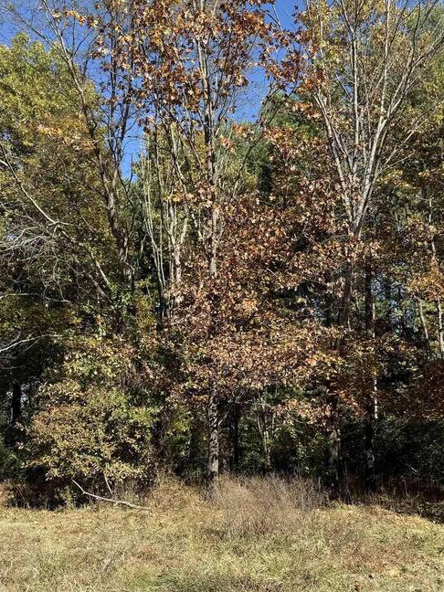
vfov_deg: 46.6
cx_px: 221
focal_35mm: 40
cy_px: 348
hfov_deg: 36.0
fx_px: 684
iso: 80
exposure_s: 1/1901
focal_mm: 6.76
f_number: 1.78
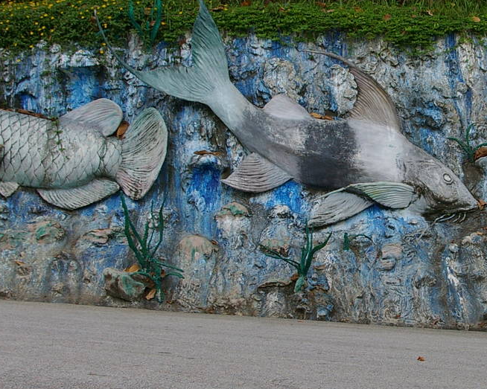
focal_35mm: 79
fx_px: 1141
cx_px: 421
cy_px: 177
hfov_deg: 23.6
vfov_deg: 19.4
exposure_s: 1/350
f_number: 8
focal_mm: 23
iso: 400
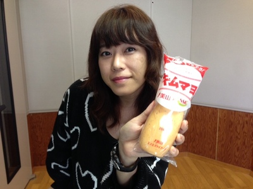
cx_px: 126
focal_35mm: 33
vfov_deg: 42.9
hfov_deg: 55.4
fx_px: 241
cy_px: 94
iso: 125
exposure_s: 1/20
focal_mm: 4.12
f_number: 2.4
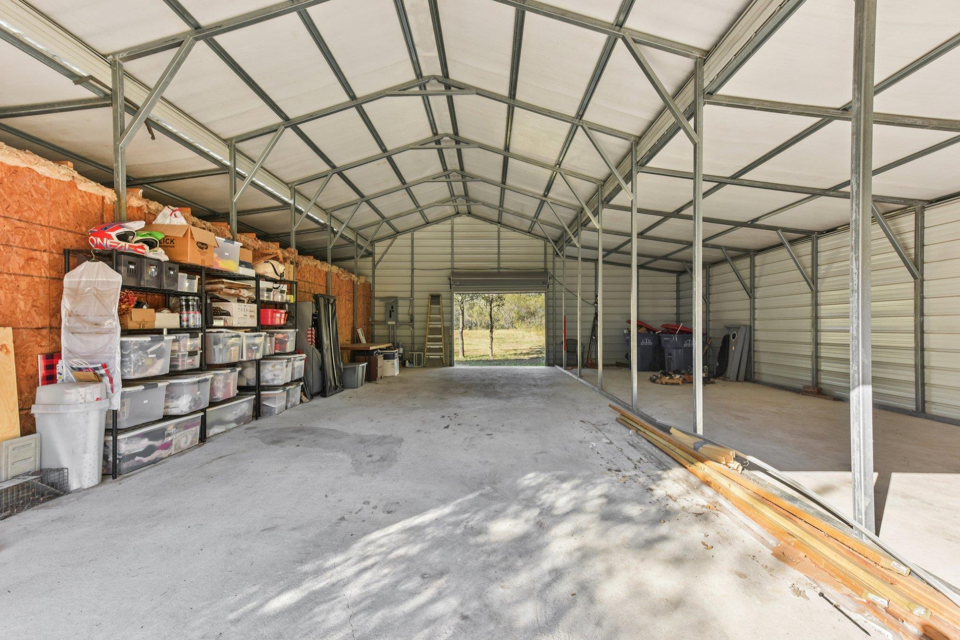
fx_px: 373
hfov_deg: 104.2
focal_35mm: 14
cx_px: 480
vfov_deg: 81.2
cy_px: 320
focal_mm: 14
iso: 400
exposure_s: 1/100
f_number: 8
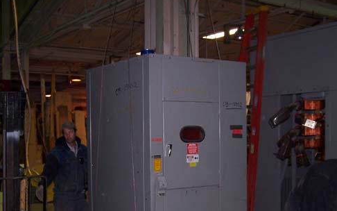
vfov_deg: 24.3
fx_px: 487
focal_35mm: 53
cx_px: 151
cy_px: 146
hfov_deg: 38.1
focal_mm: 6.3
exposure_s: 1/60
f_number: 2.8
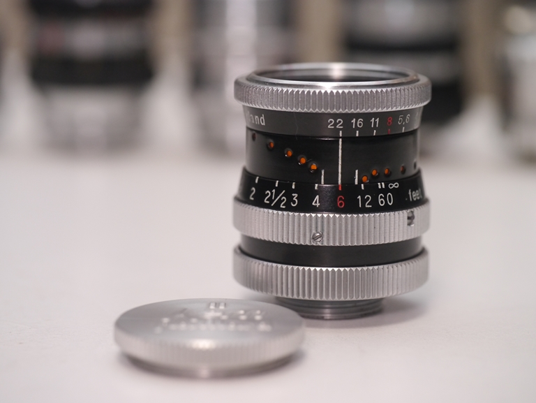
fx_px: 1394
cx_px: 268
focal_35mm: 90
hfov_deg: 21.8
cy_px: 202
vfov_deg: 16.4
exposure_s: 1/60
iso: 800
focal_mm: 45
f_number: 4.5
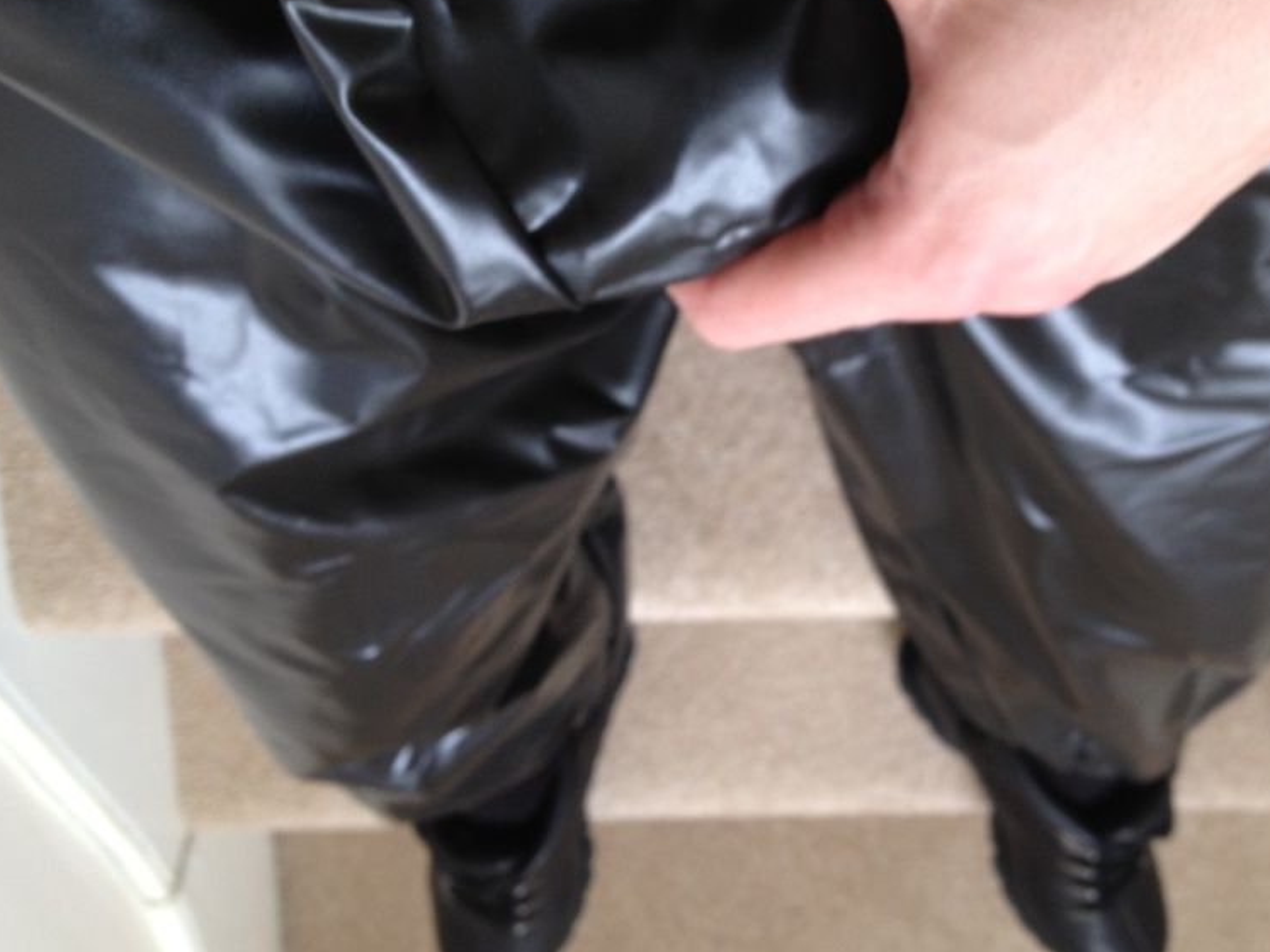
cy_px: 464
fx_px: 1761
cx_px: 779
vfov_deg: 30.3
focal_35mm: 48
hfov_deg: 39.4
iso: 80
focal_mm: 4.28
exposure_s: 1/20
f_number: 2.4
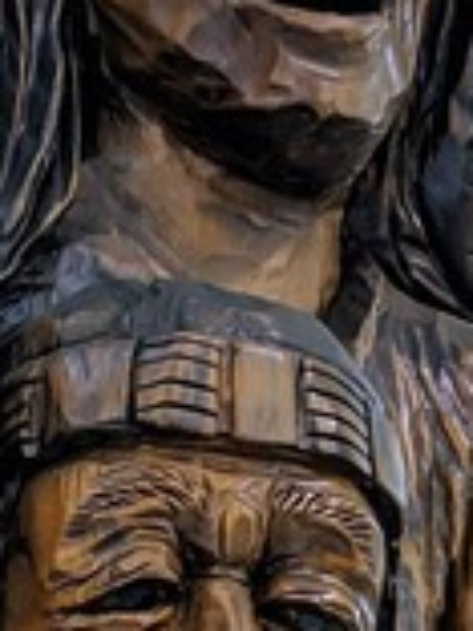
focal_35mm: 160
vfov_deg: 11.6
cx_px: -368
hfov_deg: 8.9
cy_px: 1060
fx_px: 2915
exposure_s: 1/25
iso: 313
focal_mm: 4.75
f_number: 1.75
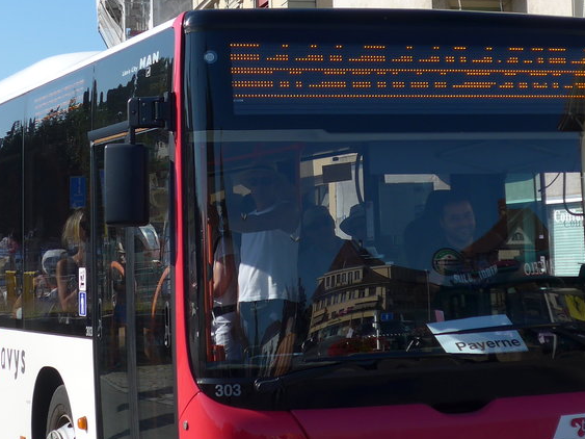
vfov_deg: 15.1
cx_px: 265
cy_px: 180
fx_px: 1656
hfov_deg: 20.0
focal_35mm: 98
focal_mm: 9.5
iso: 80
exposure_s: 1/1600
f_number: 3
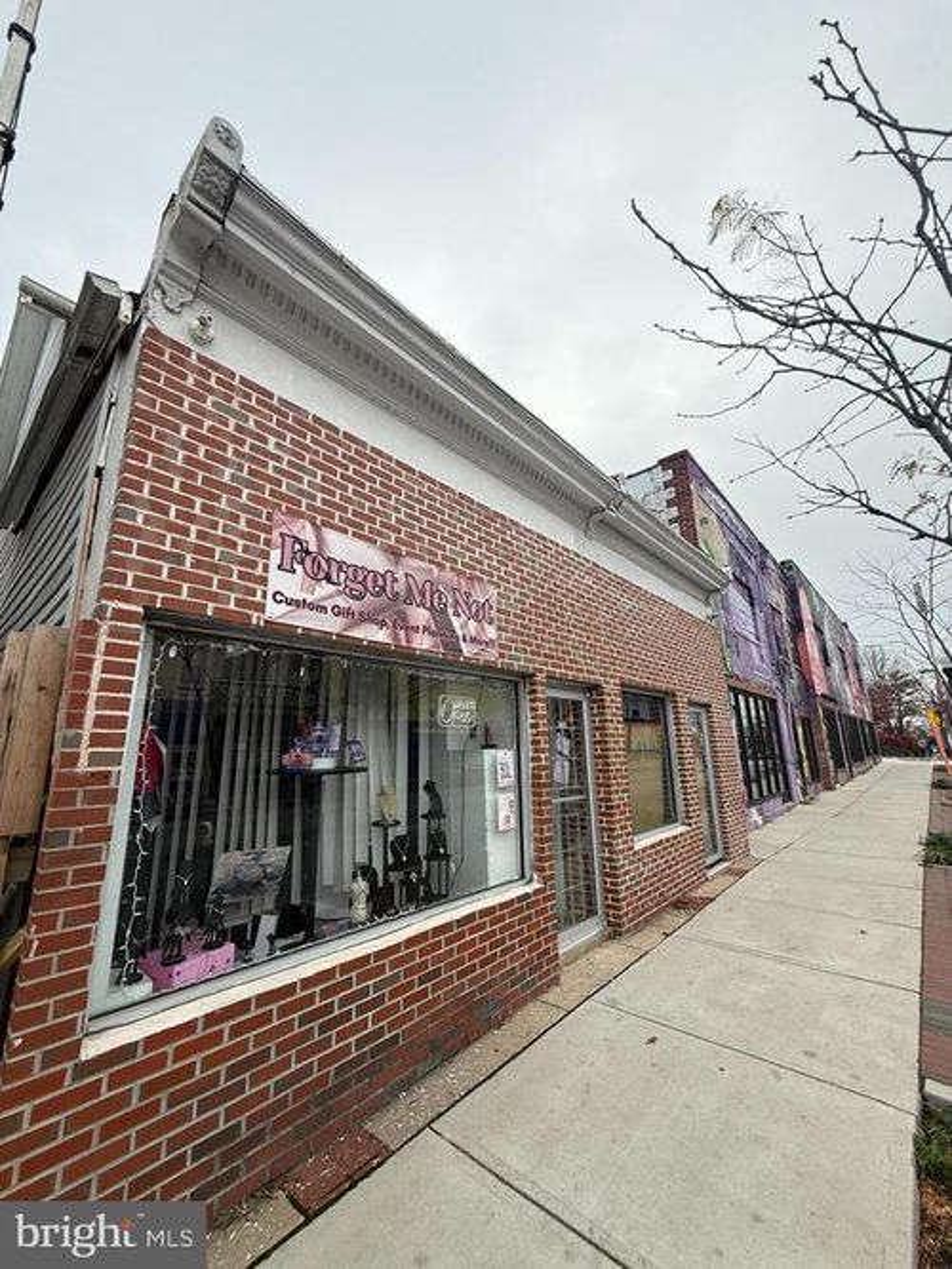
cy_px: 634
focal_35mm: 14
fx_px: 514
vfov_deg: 102.1
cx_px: 476
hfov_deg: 85.7
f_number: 2.2
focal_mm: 2.22
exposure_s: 1/734
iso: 64
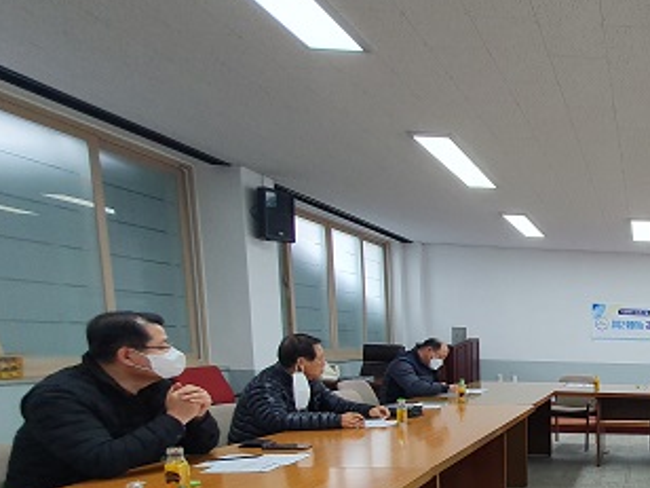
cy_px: 410
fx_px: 507
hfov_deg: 50.8
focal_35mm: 27
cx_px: 667
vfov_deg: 47.7
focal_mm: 1.8
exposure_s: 1/60
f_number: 2.2
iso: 80
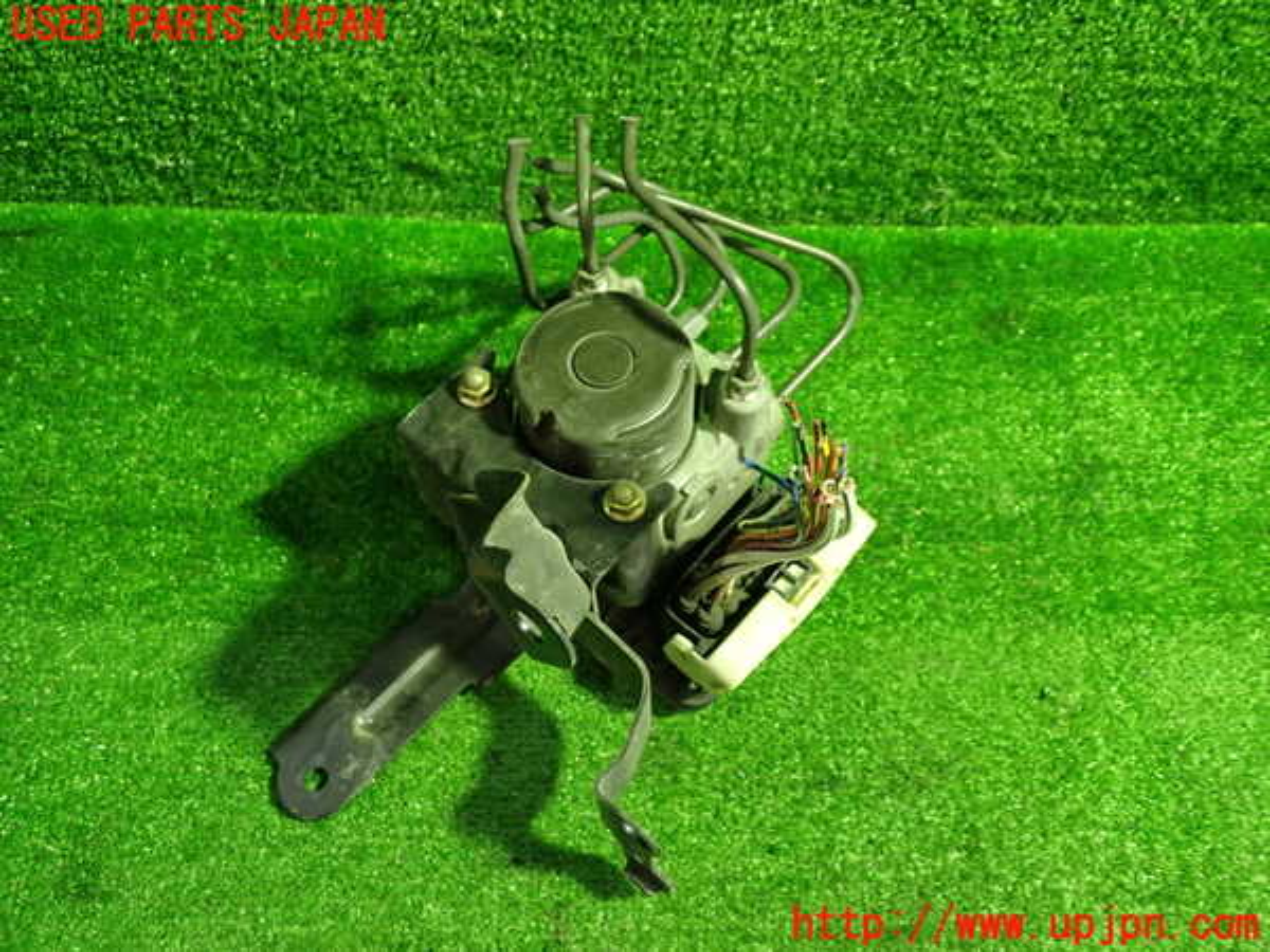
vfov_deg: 44.2
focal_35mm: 32
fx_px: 1174
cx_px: 635
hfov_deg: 56.8
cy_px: 476
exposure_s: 1/30
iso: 500
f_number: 2.4
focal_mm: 5.79
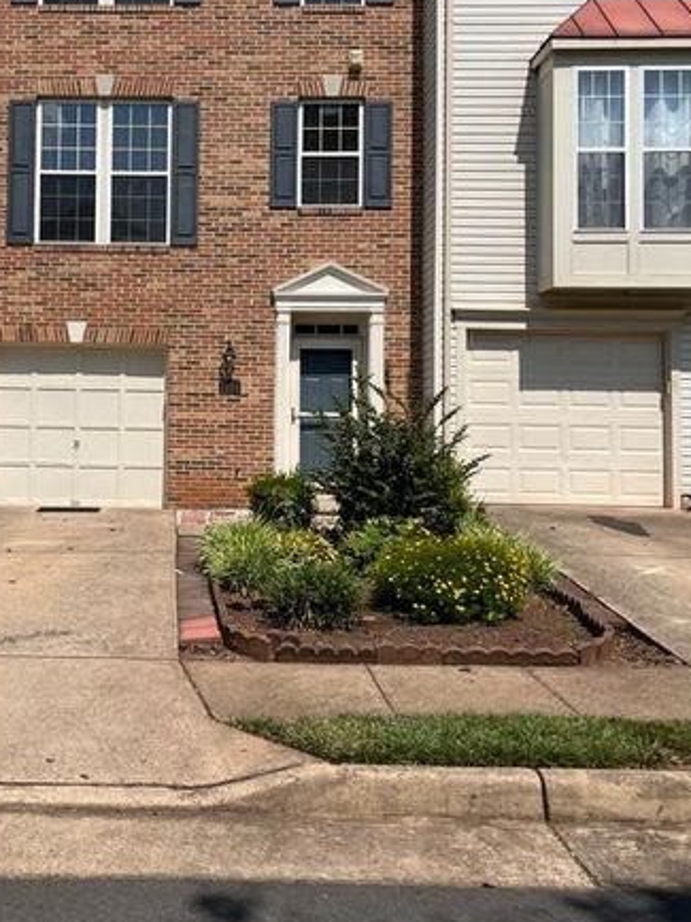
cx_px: 166
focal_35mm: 40
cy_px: 371
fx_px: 1066
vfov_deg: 46.6
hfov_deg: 35.1
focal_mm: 5.1
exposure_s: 1/6494
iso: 50
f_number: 1.6
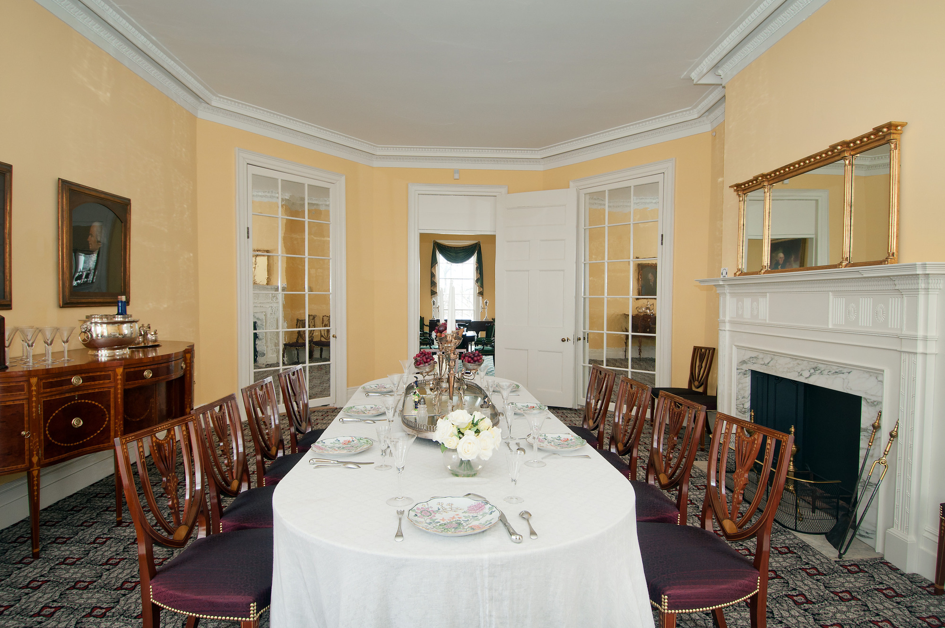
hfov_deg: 90.1
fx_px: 472
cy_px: 314
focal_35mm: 18
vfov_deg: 67.3
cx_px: 472
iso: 160
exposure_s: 1/15
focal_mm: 12
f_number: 8
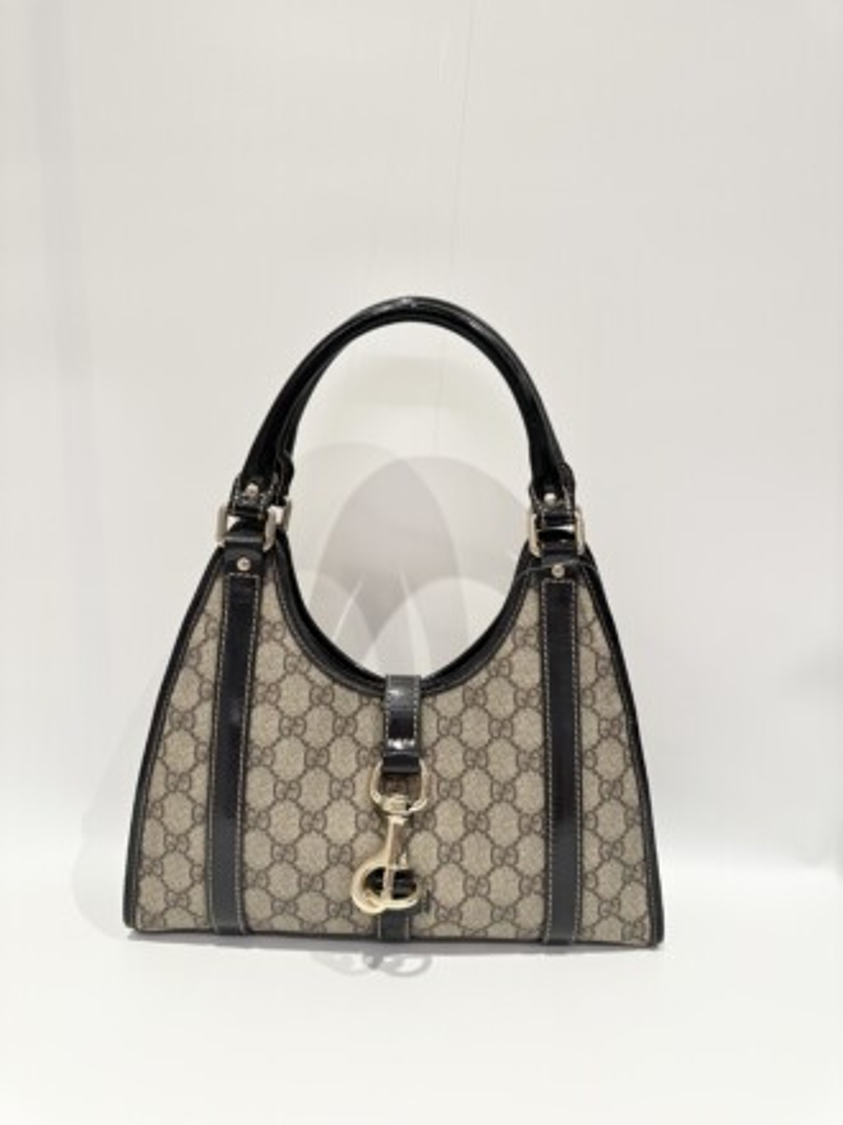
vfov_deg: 71.6
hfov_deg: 56.8
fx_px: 779
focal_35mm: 24
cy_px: 562
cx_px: 422
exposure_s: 1/50
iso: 125
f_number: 1.78
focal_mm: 6.86
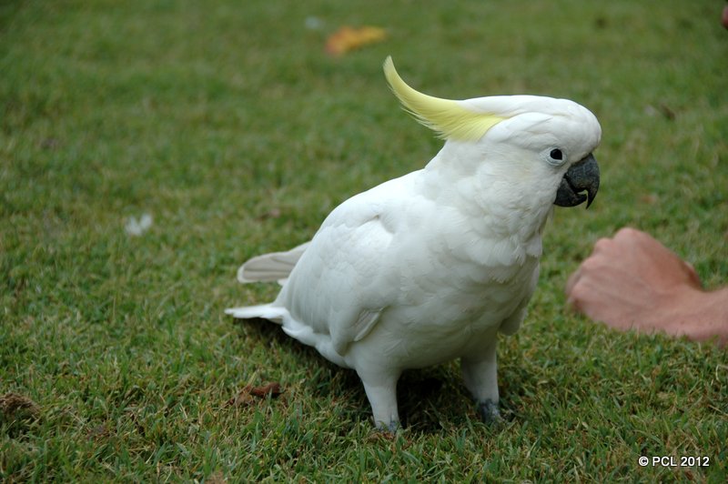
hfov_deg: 14.4
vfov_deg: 9.6
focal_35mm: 142
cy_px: 242
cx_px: 364
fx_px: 2879
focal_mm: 95
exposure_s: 1/400
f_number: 5.3
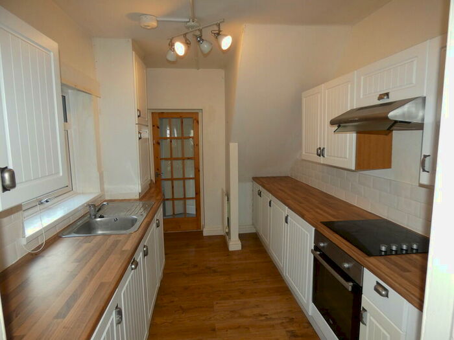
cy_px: 170
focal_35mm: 20
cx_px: 227
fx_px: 262
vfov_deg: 66.0
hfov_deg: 81.7
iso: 160
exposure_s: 1/60
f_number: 2.8
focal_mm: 3.6
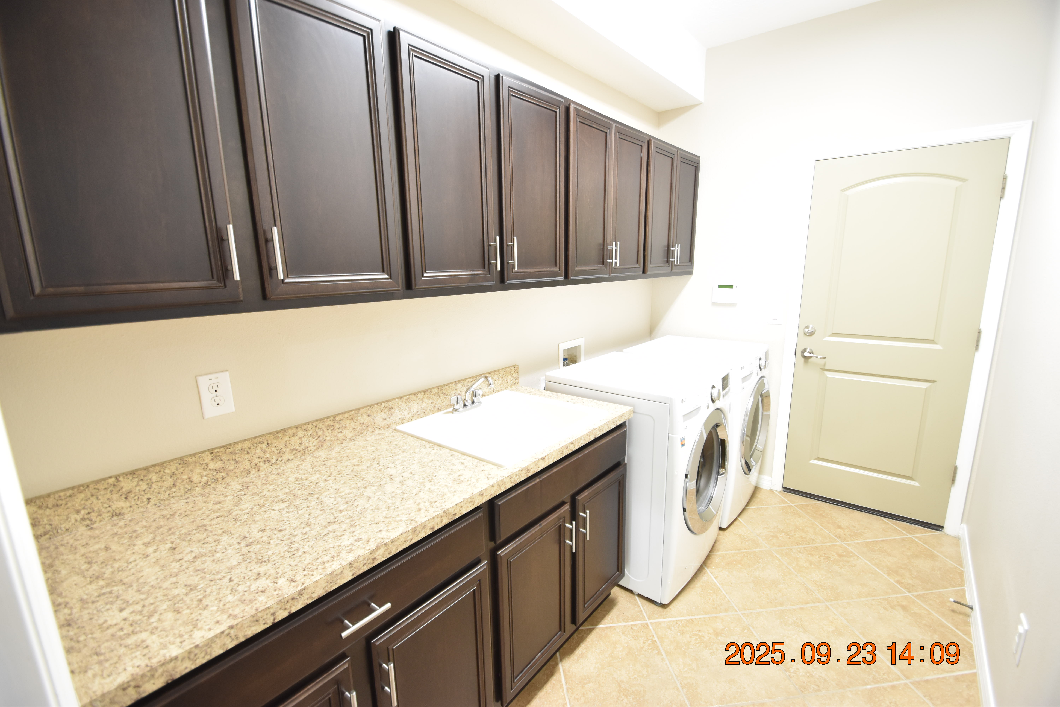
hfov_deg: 100.4
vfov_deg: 77.3
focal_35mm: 15
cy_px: 354
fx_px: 442
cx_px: 530
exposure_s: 1/10
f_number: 3.5
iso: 800
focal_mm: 10
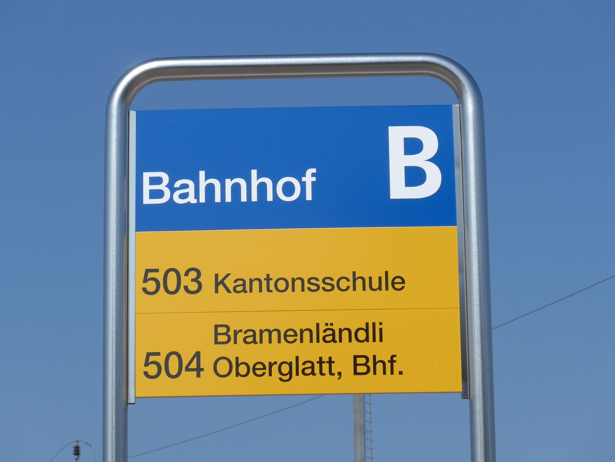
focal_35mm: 132
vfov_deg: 11.2
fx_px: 2345
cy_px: 231
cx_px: 308
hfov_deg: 14.9
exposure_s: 1/800
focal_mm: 25.7
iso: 80
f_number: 5.3
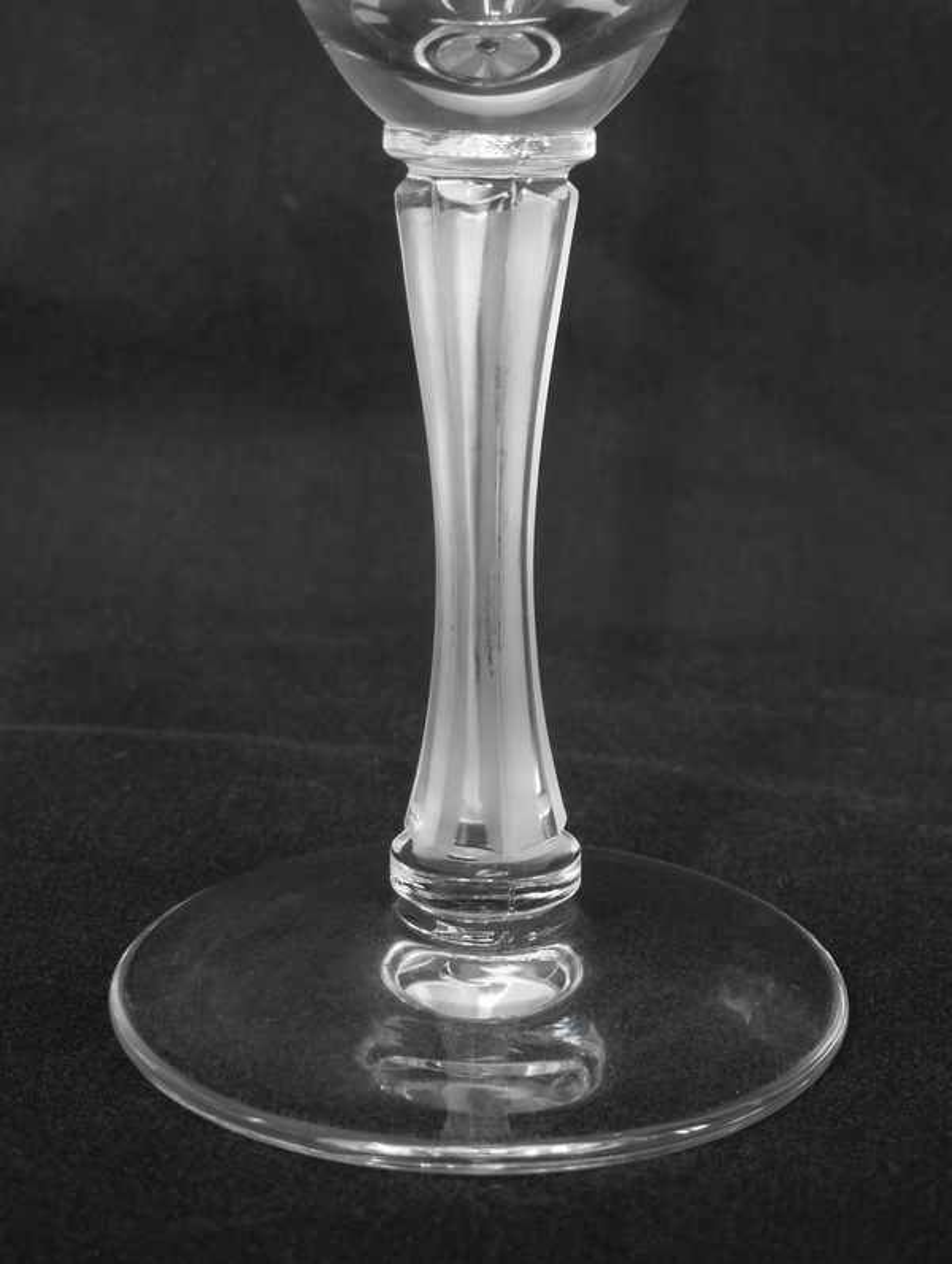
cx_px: 476
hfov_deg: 29.2
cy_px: 632
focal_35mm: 50
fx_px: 1829
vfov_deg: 38.1
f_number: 4.1
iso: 280
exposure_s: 1/30
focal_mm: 8.9
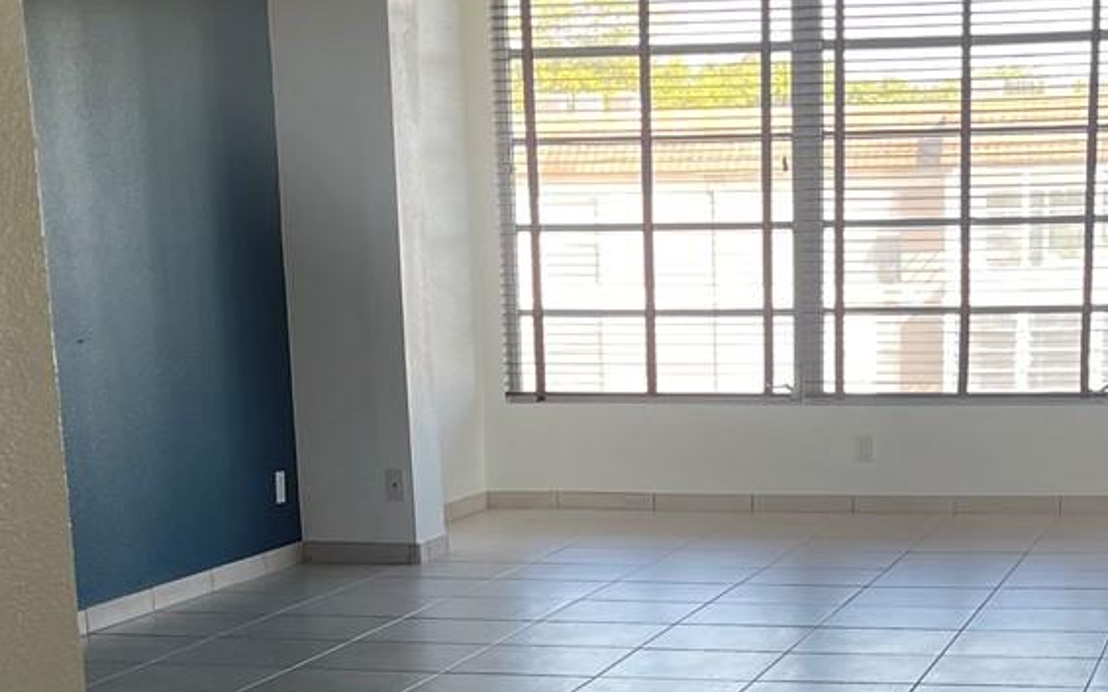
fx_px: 2355
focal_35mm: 78
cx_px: 720
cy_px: 910
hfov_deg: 26.4
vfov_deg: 15.8
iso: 32
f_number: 1.6
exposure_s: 1/130
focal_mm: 5.1
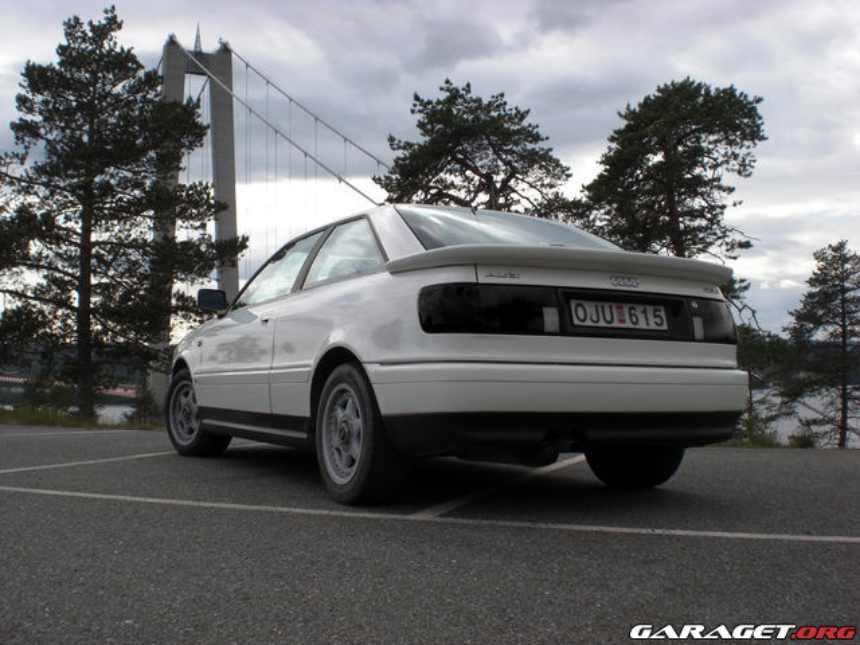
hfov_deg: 49.0
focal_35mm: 38
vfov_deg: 37.7
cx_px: 430
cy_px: 322
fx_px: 944
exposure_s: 1/400
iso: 64
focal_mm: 6.3
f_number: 5.6
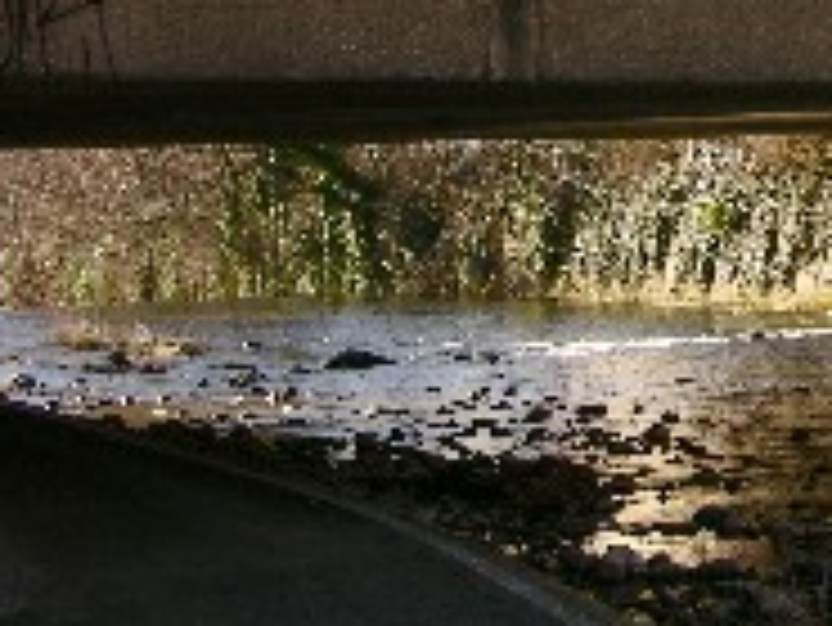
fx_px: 2670
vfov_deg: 13.2
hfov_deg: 16.6
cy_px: 5
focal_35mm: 111
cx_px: 1127
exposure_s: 1/61.8
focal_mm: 8.9
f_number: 6.3
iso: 50
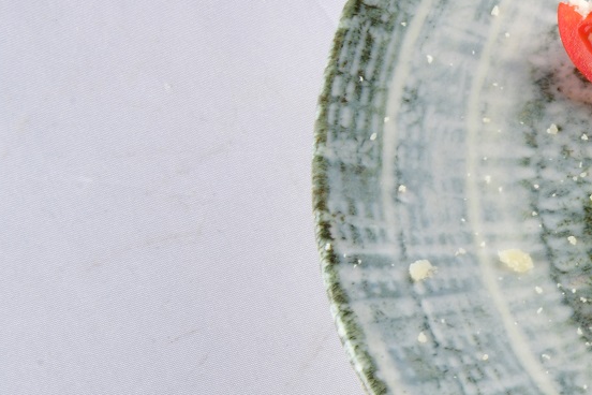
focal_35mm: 163
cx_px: 1028
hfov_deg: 11.7
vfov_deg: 8.4
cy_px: 192
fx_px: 2680
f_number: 22
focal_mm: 45
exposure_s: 1/160
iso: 80
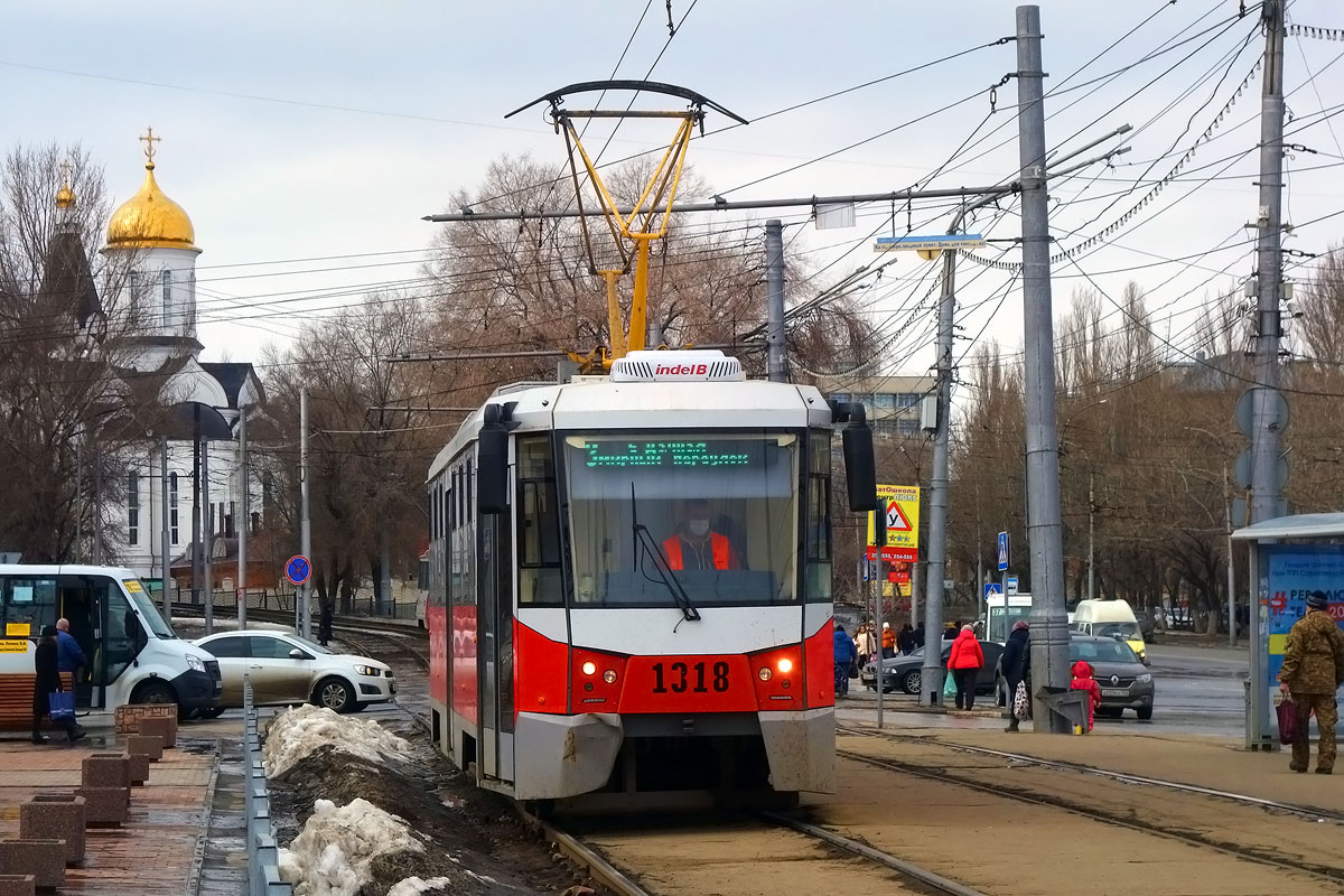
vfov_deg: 15.5
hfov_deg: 23.1
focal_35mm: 88
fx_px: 3285
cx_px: 672
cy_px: 448
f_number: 7.1
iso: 125
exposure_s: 1/500
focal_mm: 32.85
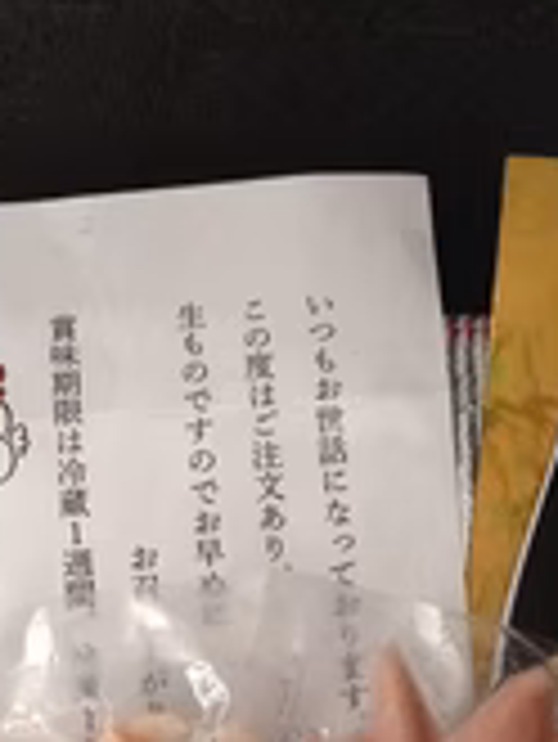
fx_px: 1717
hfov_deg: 18.5
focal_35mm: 80
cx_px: 248
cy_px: 805
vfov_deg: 23.0
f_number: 2.4
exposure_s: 1/17
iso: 400
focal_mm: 4.12
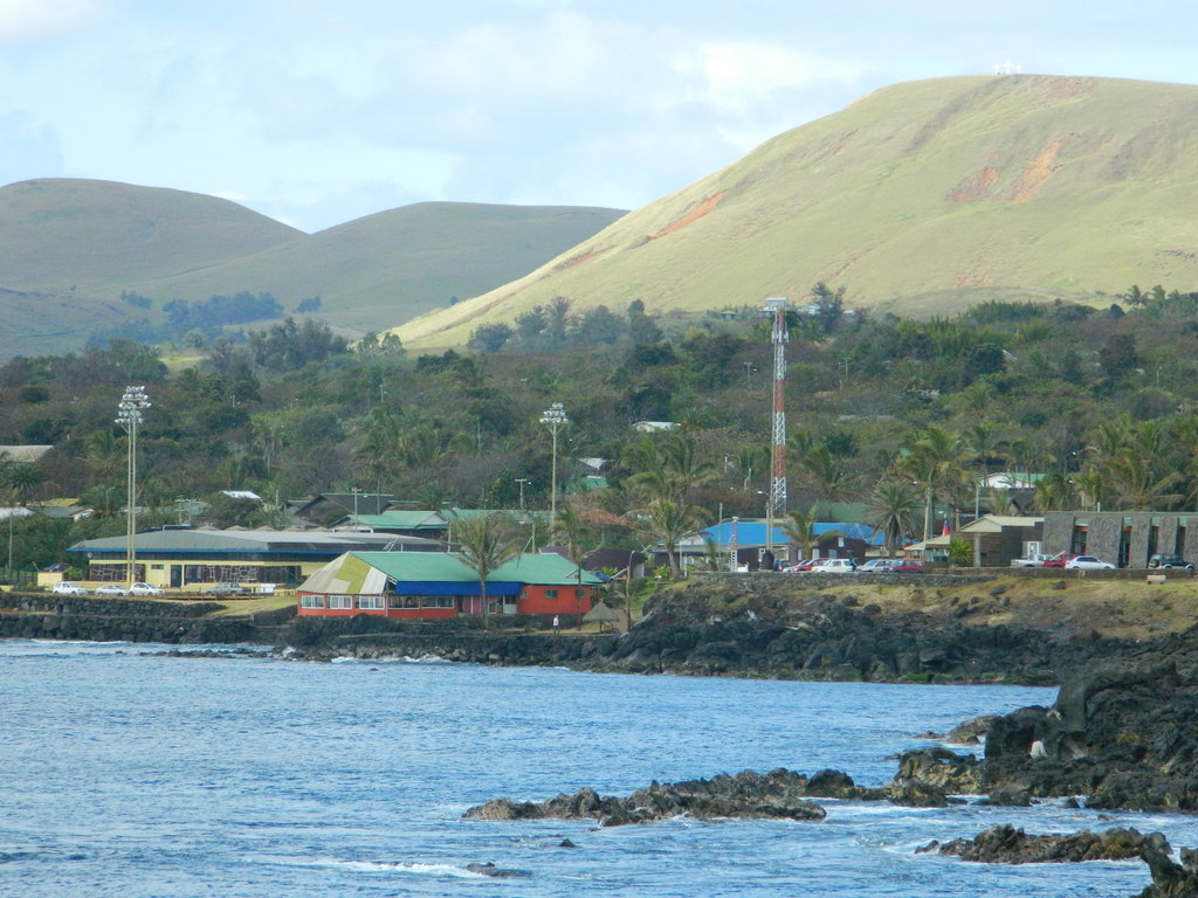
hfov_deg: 9.0
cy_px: 449
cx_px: 599
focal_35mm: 221
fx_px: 7648
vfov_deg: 6.7
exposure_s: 1/500
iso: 250
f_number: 5.4
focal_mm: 39.7
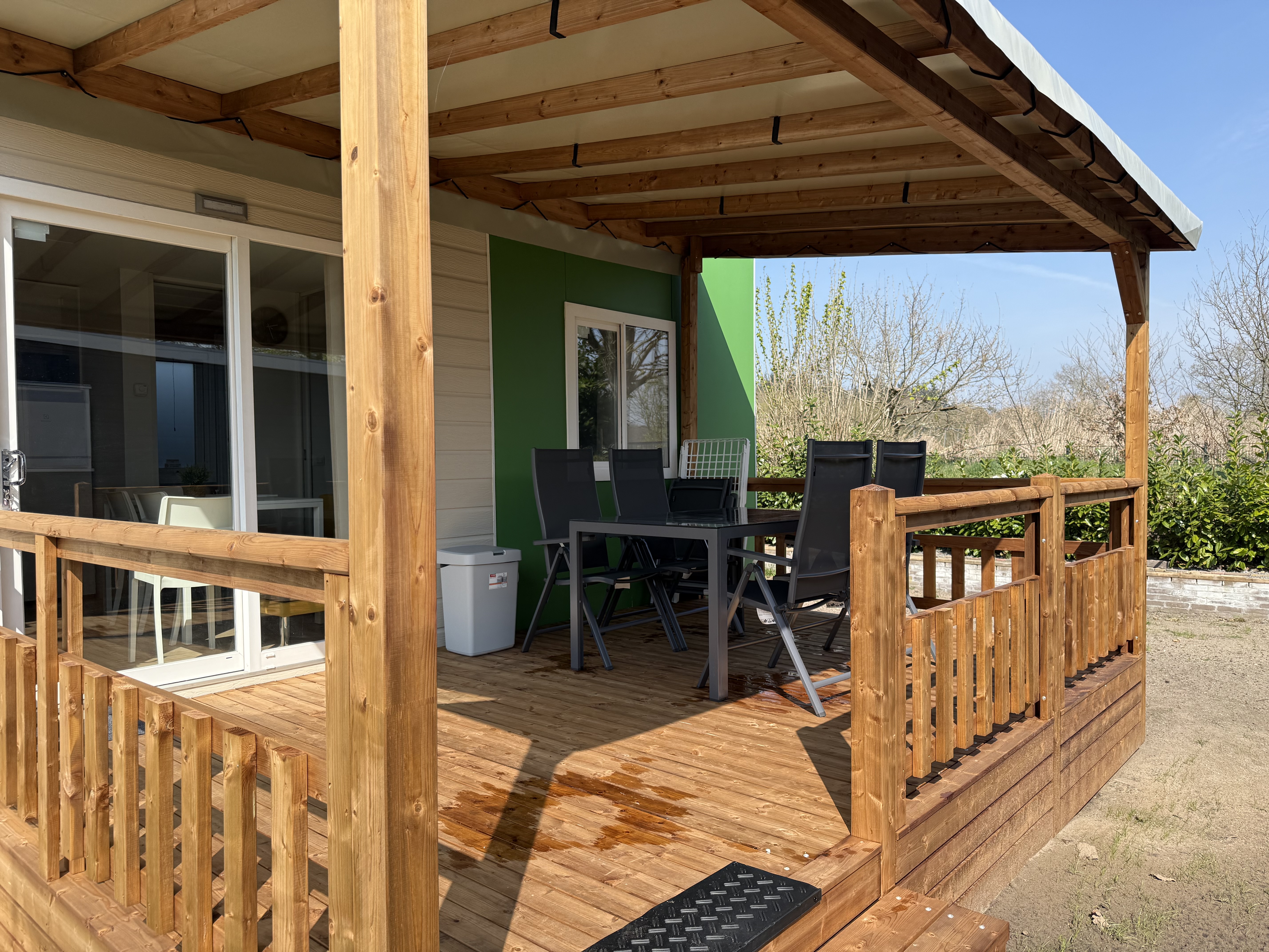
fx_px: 880
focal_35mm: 24
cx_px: 634
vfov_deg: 56.8
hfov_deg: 71.6
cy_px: 476
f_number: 1.78
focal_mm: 6.76
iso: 80
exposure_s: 1/2370
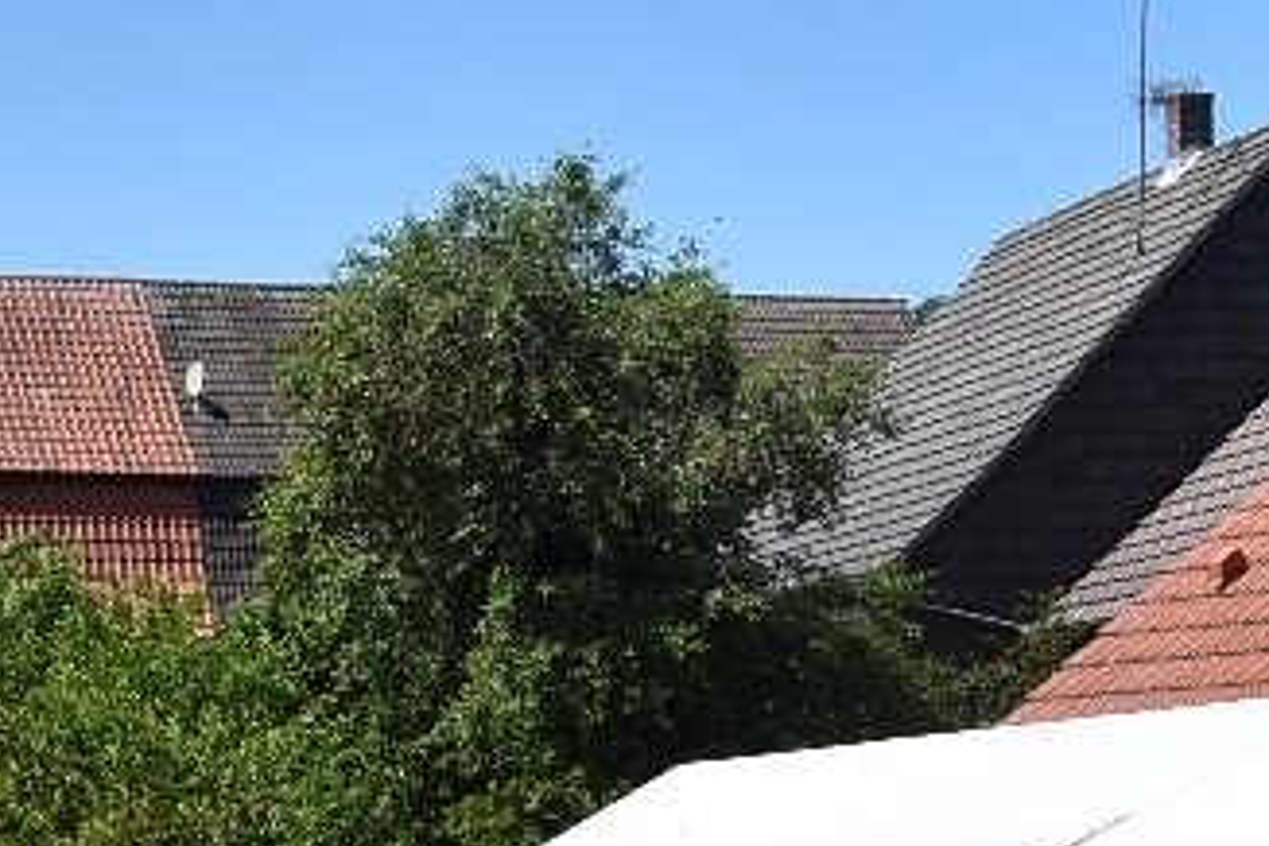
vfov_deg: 9.3
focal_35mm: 144
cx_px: 105
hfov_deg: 14.1
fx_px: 5086
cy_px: 1164
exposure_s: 1/500
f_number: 8
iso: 180
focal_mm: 21
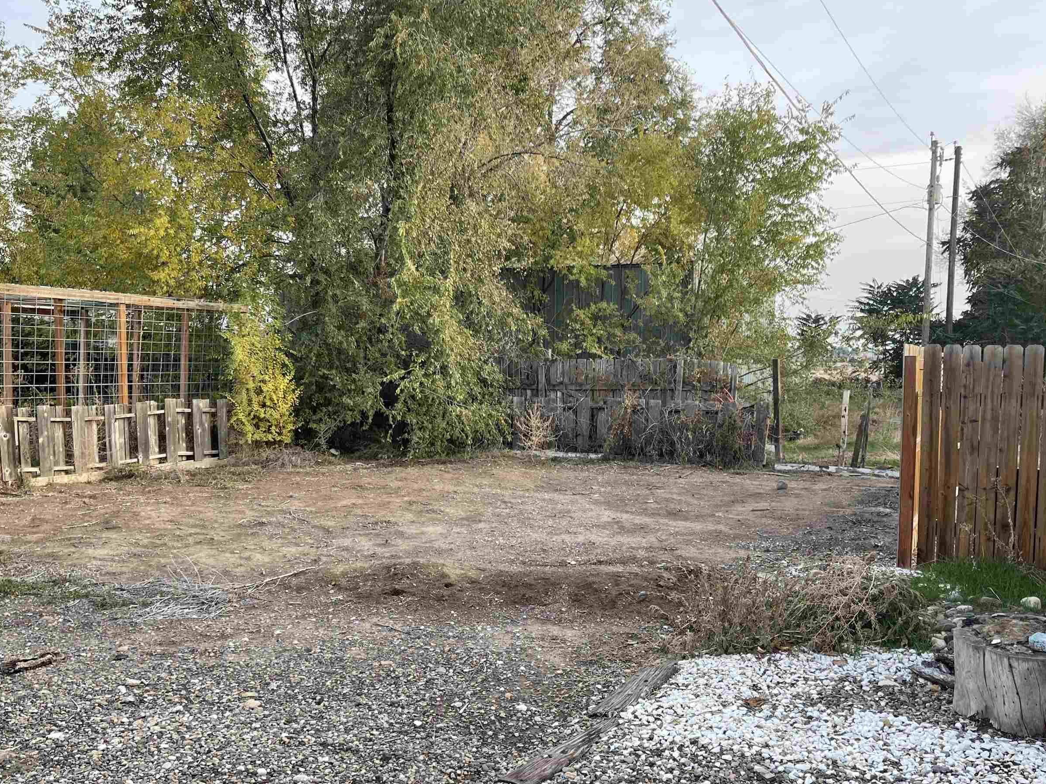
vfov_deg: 44.0
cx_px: 562
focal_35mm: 32
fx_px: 967
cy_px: 452
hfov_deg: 56.8
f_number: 1.6
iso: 32
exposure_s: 1/333
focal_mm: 5.1
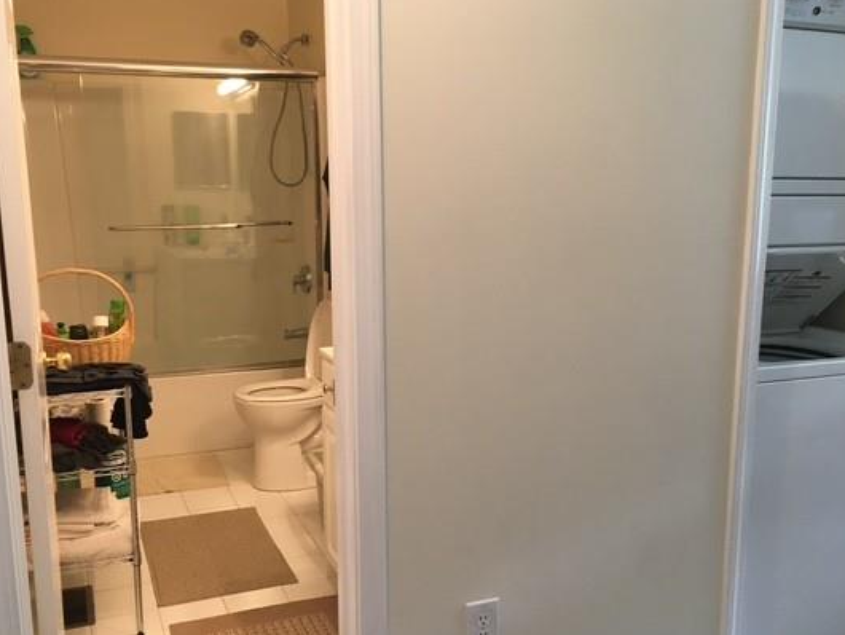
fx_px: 855
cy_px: 348
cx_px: 403
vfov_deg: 40.7
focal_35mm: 35
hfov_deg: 52.6
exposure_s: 1/30
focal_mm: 4.15
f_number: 2.2
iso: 100
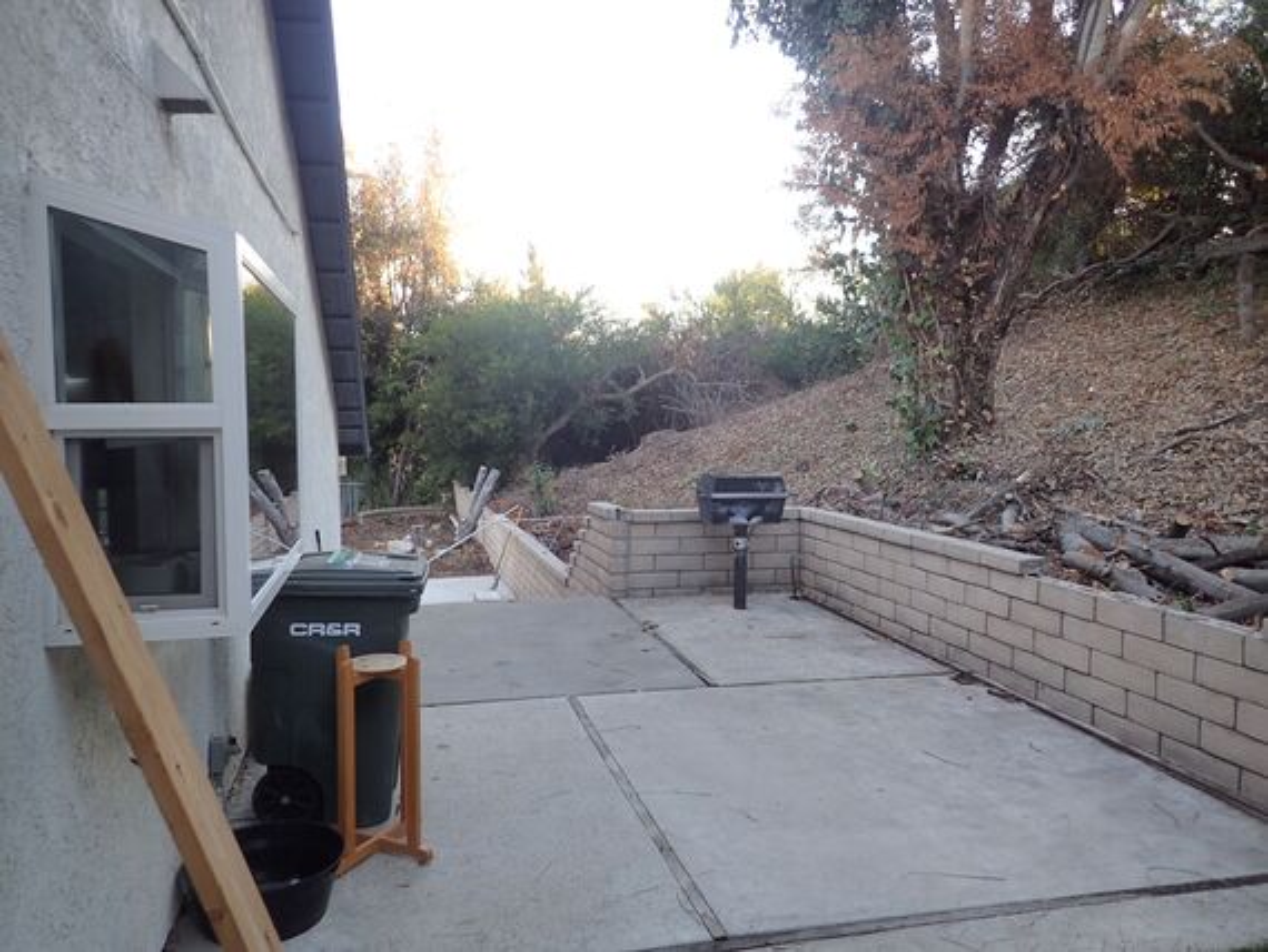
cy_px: 476
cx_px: 634
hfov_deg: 69.4
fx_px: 916
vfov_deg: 54.9
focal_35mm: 25
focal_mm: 4.5
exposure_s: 1/125
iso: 100
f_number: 2
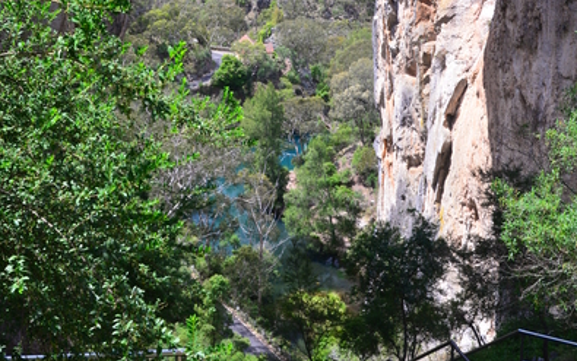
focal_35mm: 59
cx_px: 288
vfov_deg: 21.2
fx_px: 928
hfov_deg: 34.5
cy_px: -9
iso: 640
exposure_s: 1/50
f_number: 11
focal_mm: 38
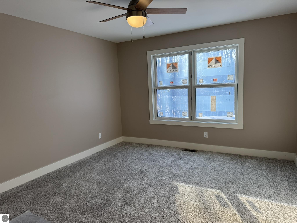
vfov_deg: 56.8
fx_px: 206
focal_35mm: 24
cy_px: 112
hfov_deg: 71.6
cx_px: 148
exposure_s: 1/457
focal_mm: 6.76
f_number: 1.78
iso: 80
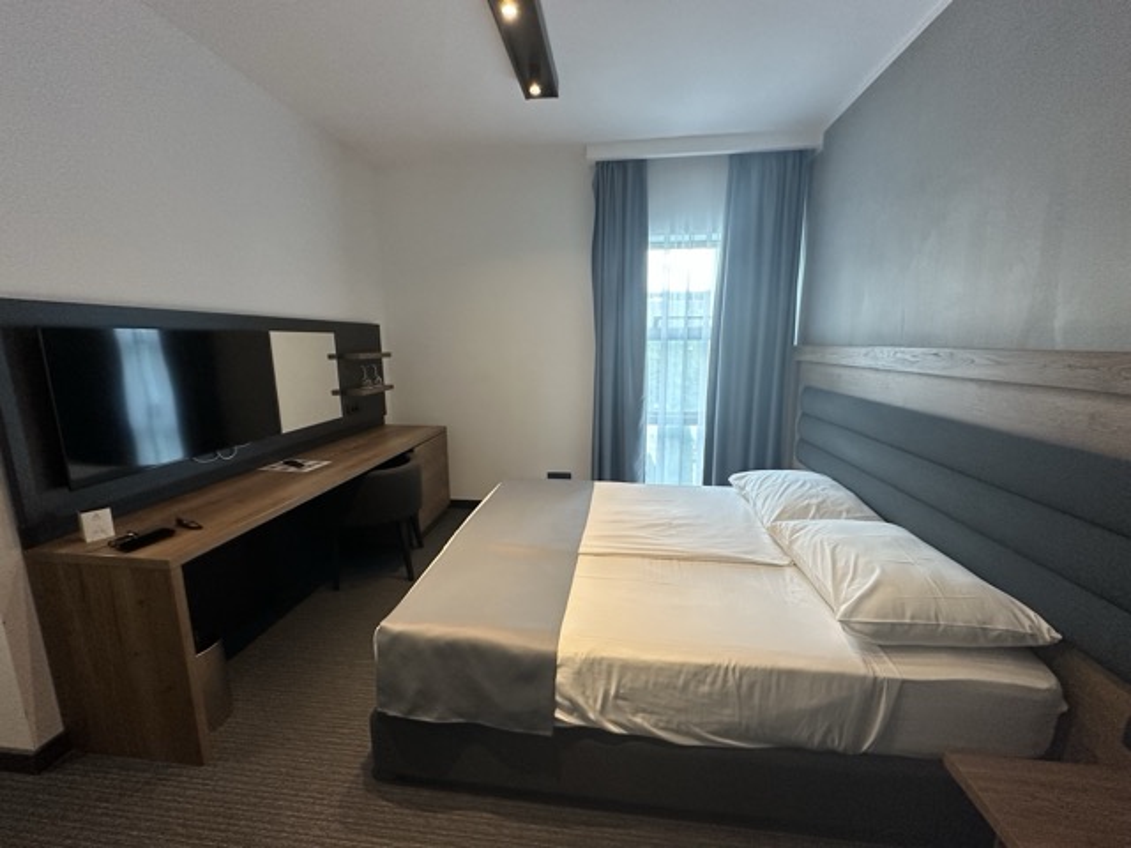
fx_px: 457
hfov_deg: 102.1
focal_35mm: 14
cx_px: 566
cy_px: 424
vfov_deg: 85.7
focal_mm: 2.22
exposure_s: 1/100
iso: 250
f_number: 2.2
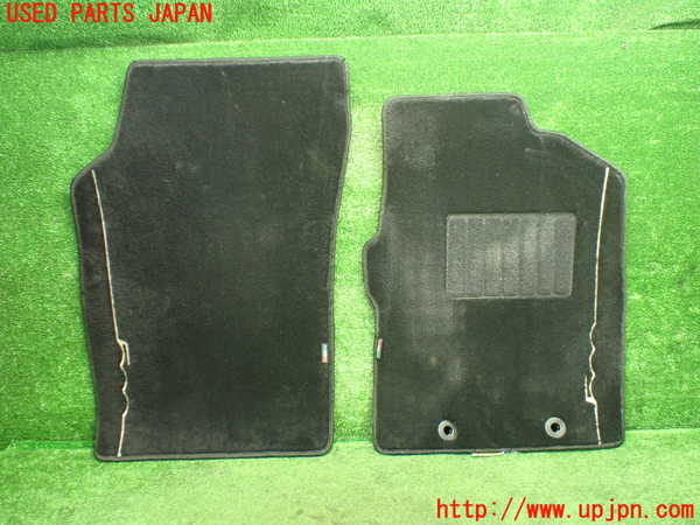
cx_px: 350
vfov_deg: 46.8
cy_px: 262
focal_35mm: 30
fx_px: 607
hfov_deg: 60.0
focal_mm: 5.4
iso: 800
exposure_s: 1/40
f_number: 2.3
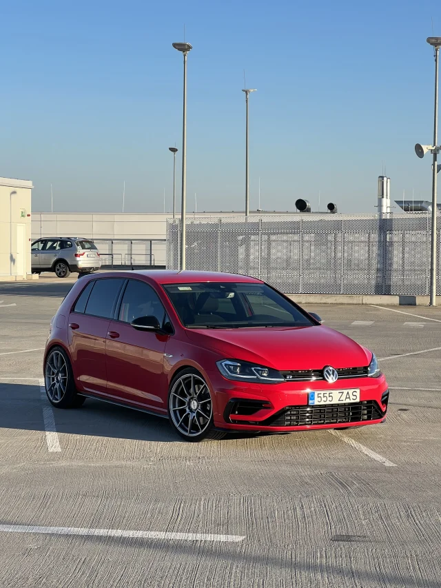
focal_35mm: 77
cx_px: 220
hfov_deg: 19.1
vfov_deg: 25.3
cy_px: 294
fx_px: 1308
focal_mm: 9
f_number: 2.8
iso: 32
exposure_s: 1/237
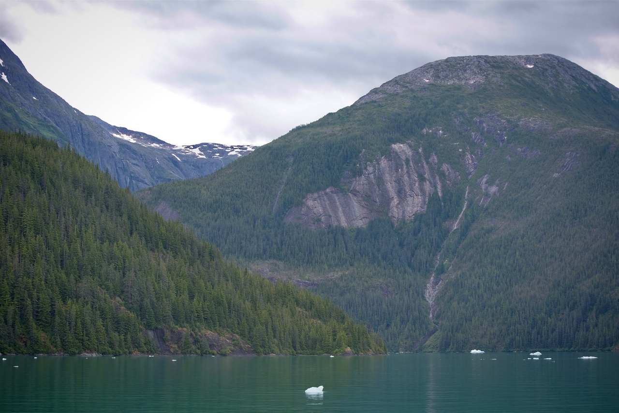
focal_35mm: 70
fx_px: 1204
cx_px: 310
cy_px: 206
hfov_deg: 28.8
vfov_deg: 19.5
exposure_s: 1/160
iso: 100
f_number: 6.3
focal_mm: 70
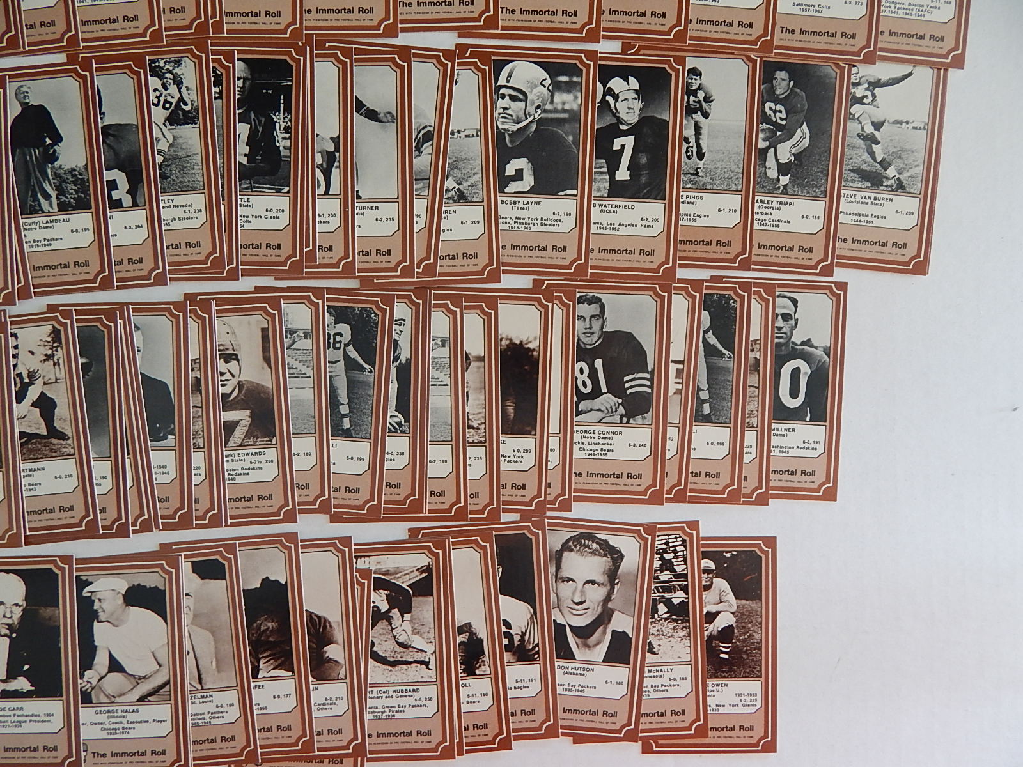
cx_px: 512
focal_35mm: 22
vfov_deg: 61.1
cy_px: 384
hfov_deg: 76.4
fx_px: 650
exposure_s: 1/30
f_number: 3
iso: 180
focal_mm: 4
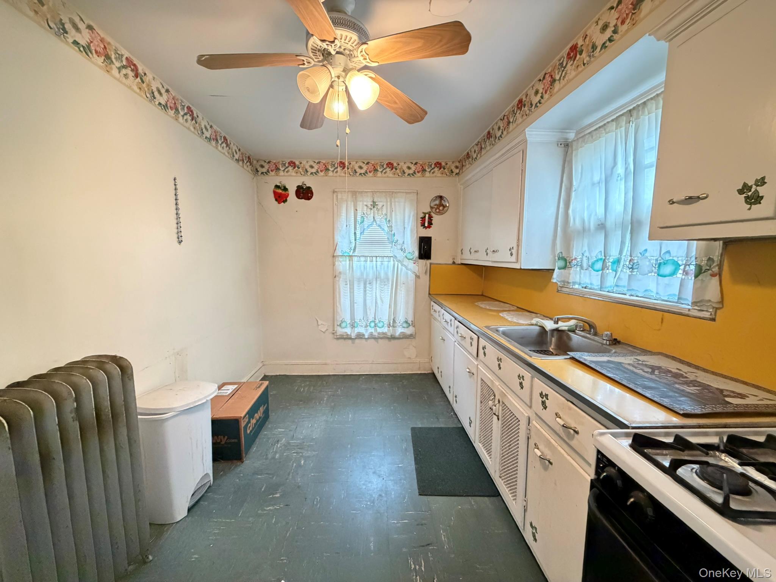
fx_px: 314
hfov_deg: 102.1
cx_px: 388
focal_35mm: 14
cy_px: 291
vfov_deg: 85.7
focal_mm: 2.22
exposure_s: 1/40
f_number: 2.2
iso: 1000
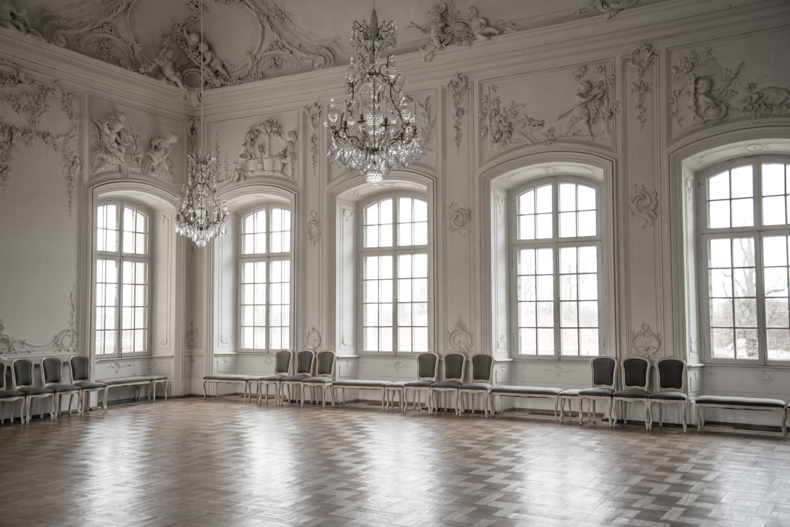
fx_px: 790
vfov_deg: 36.9
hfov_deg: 53.1
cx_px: 395
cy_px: 264
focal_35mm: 36
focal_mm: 36
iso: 125
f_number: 4.5
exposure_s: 1/20
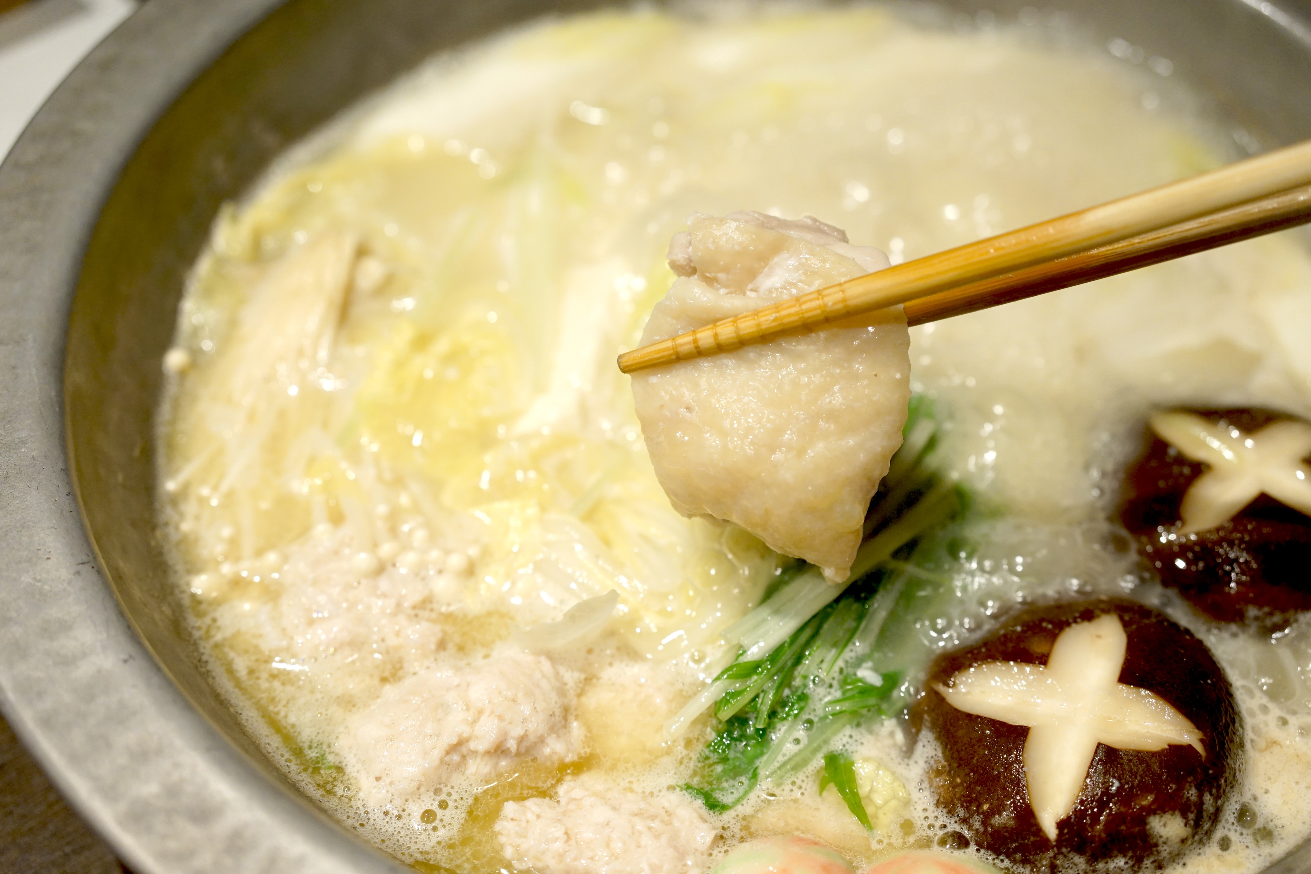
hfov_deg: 39.6
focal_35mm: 50
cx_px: 656
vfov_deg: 27.0
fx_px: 1821
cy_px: 437
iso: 1600
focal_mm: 50
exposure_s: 1/160
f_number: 4
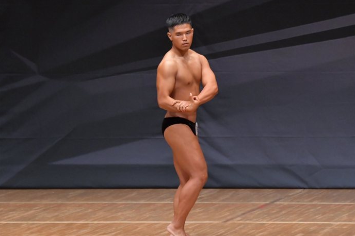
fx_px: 3164
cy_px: 129
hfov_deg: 6.4
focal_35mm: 321
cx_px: 199
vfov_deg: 4.3
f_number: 5.6
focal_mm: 190
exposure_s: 1/400
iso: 6400
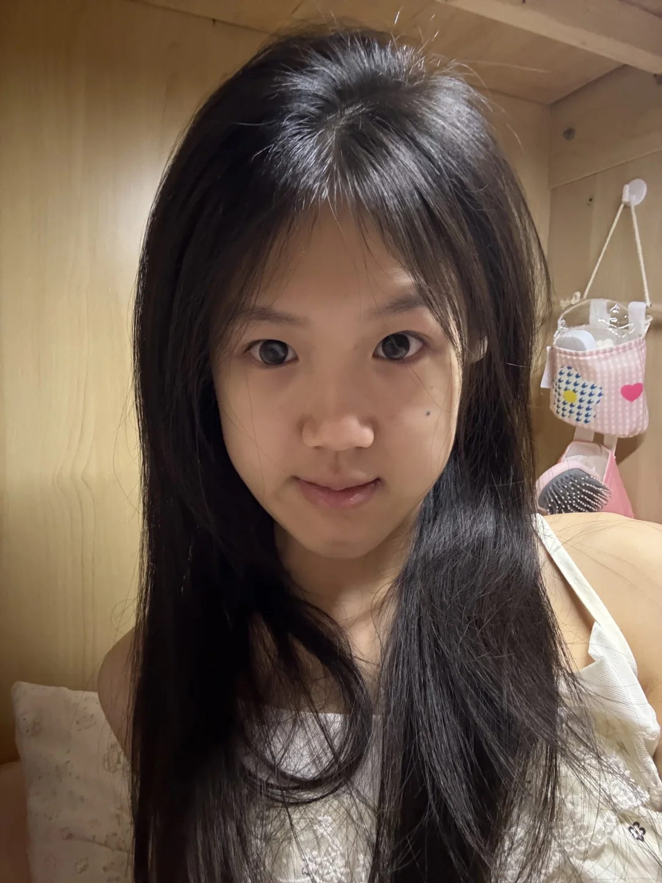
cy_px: 442
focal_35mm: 23
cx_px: 331
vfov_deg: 73.9
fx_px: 586
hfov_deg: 58.9
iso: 640
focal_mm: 2.69
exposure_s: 1/16
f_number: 1.9
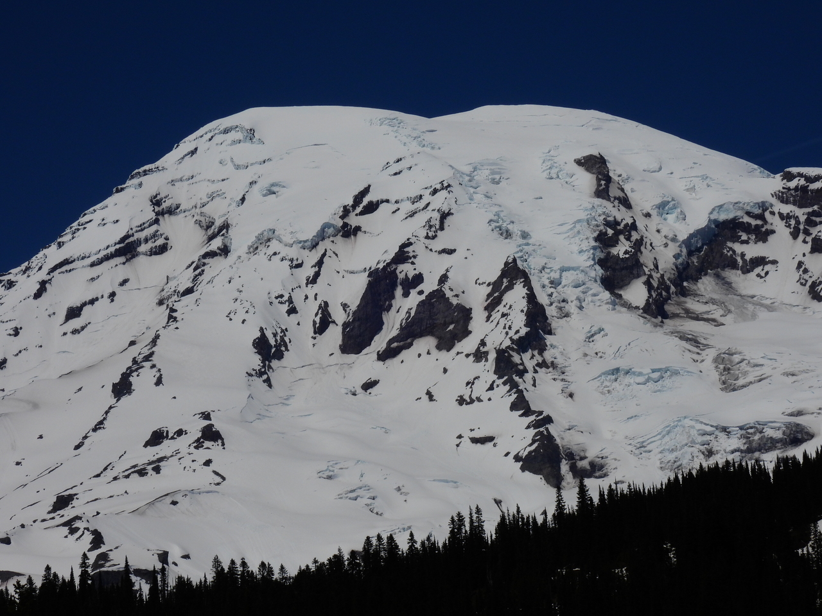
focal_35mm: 125
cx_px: 411
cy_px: 308
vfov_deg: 11.9
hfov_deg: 15.8
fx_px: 2968
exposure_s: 1/2000
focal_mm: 22.3
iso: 100
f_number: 8
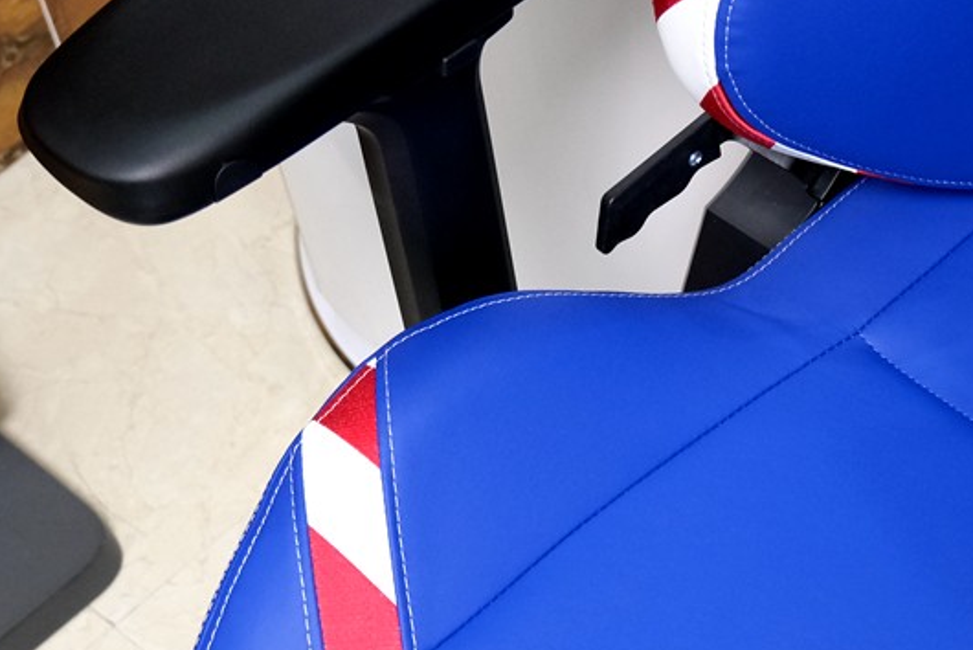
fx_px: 3029
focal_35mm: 112
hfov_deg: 17.8
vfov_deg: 12.0
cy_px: 755
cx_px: 958
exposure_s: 1/42
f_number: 4
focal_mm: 29.2
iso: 2500
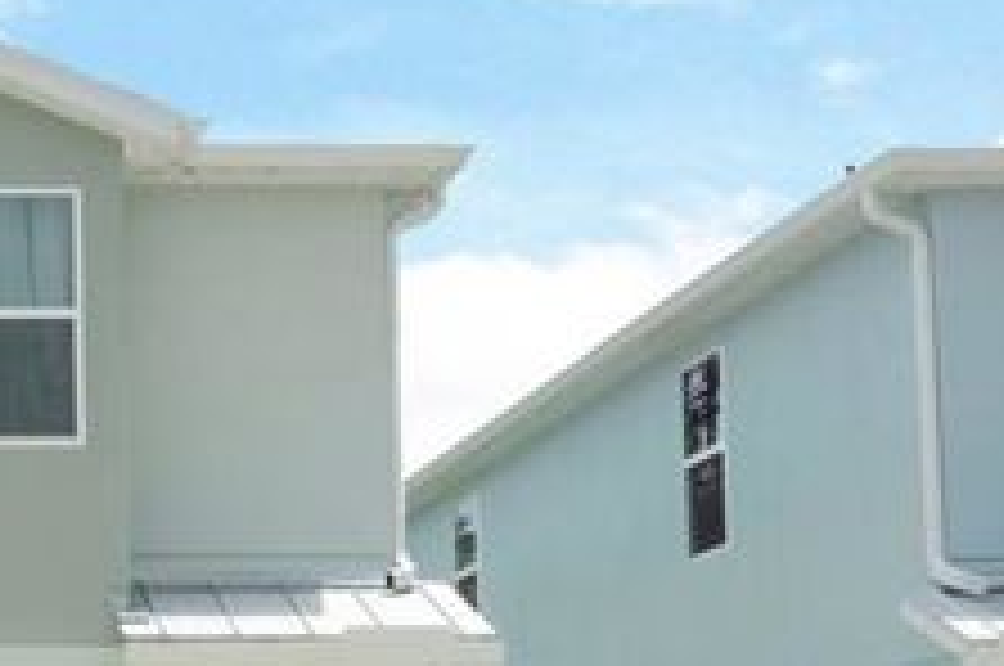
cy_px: 646
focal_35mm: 98
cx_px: -259
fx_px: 2729
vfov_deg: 13.7
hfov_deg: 19.4
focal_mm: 31
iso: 1000
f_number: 22
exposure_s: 1/200
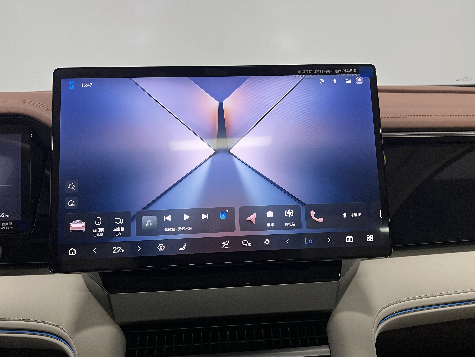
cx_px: 238
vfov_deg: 53.1
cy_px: 178
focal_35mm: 26
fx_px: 357
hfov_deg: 67.3
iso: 125
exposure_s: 1/66
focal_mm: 5.7
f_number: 1.5
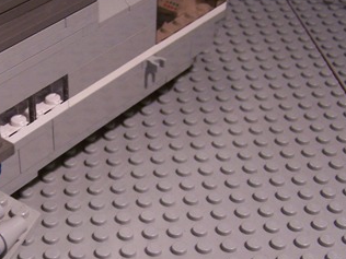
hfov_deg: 24.8
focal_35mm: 77
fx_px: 770
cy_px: 193
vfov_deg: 19.0
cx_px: 56
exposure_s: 1/30
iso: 140
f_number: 2.8
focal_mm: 6.3
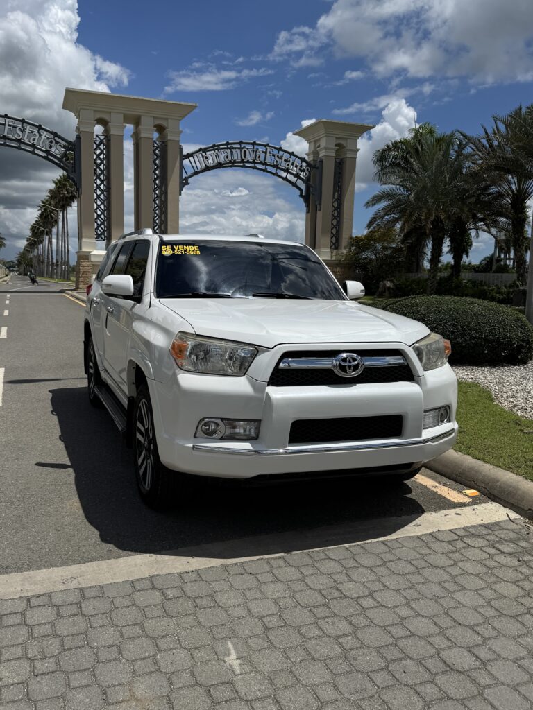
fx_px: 493
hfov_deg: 56.8
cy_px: 355
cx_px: 266
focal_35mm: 24
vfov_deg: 71.6
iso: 80
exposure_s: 1/10417
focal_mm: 6.76
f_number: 1.78
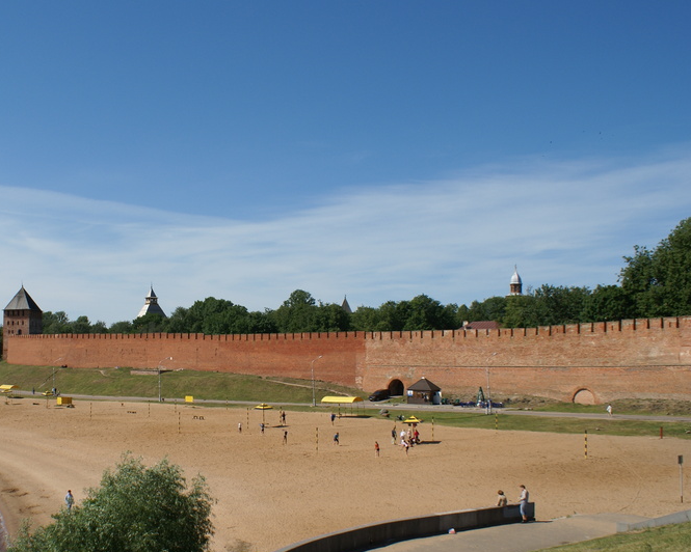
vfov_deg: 38.0
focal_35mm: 39
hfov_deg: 45.6
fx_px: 798
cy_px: 337
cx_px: 192
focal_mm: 18
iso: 100
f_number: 8
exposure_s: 1/640
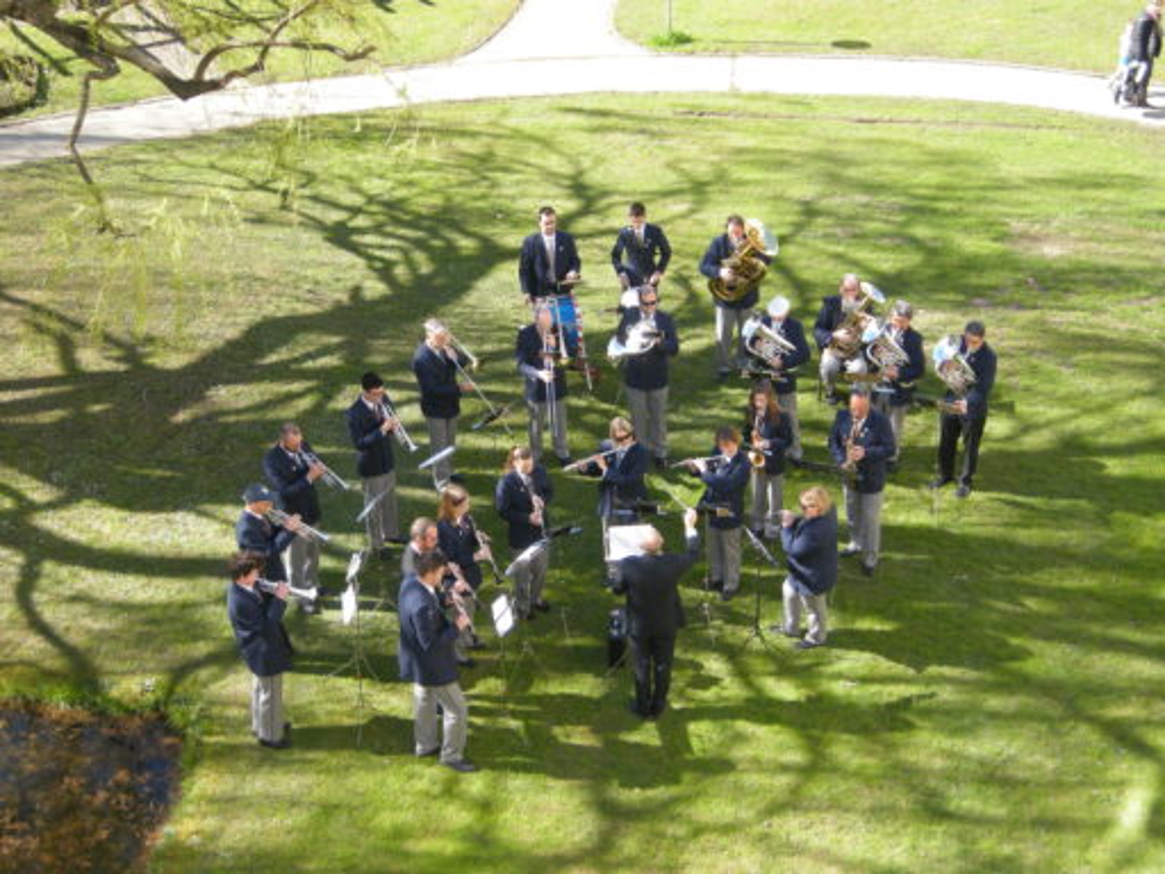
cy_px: 437
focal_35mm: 60
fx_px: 2019
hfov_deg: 32.2
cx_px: 582
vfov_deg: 24.4
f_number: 3.5
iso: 64
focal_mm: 12.9
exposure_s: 1/126
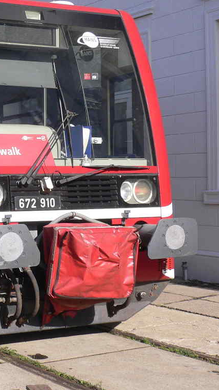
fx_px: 733
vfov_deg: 29.7
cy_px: 165
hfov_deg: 16.2
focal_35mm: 71
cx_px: -59
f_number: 6.1
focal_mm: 6.8
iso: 100
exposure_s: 1/320
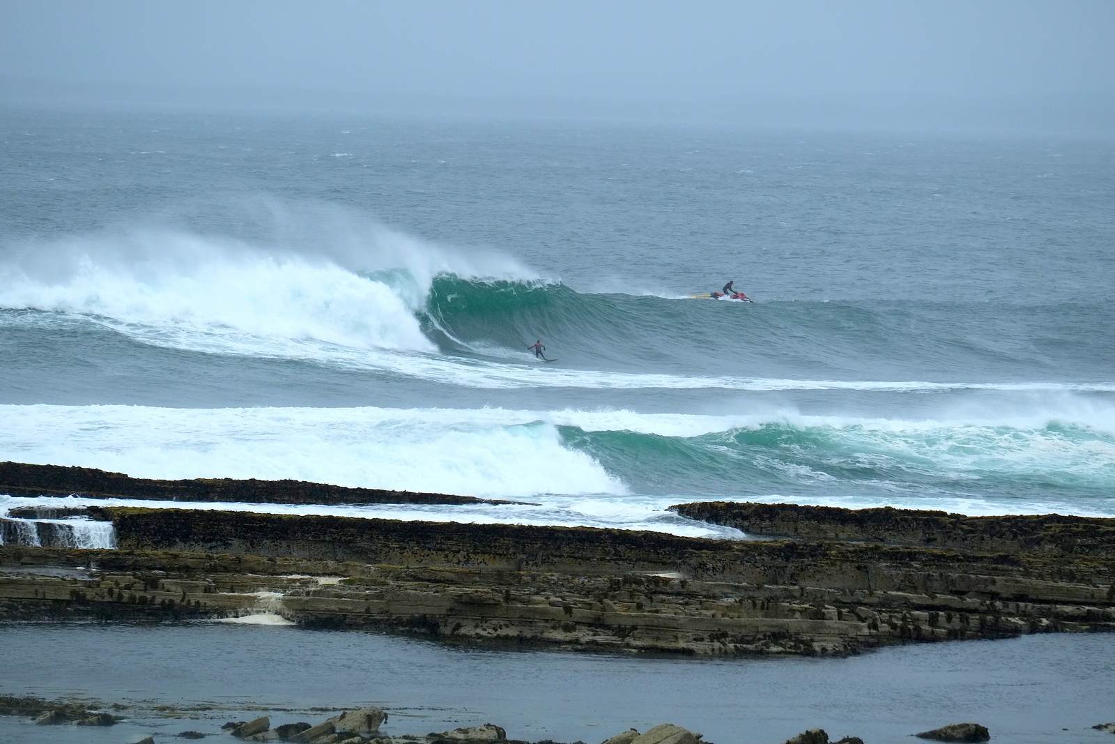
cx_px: 558
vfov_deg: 6.4
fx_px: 6690
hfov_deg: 9.5
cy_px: 372
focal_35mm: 216
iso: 400
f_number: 6
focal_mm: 143.9
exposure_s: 1/500
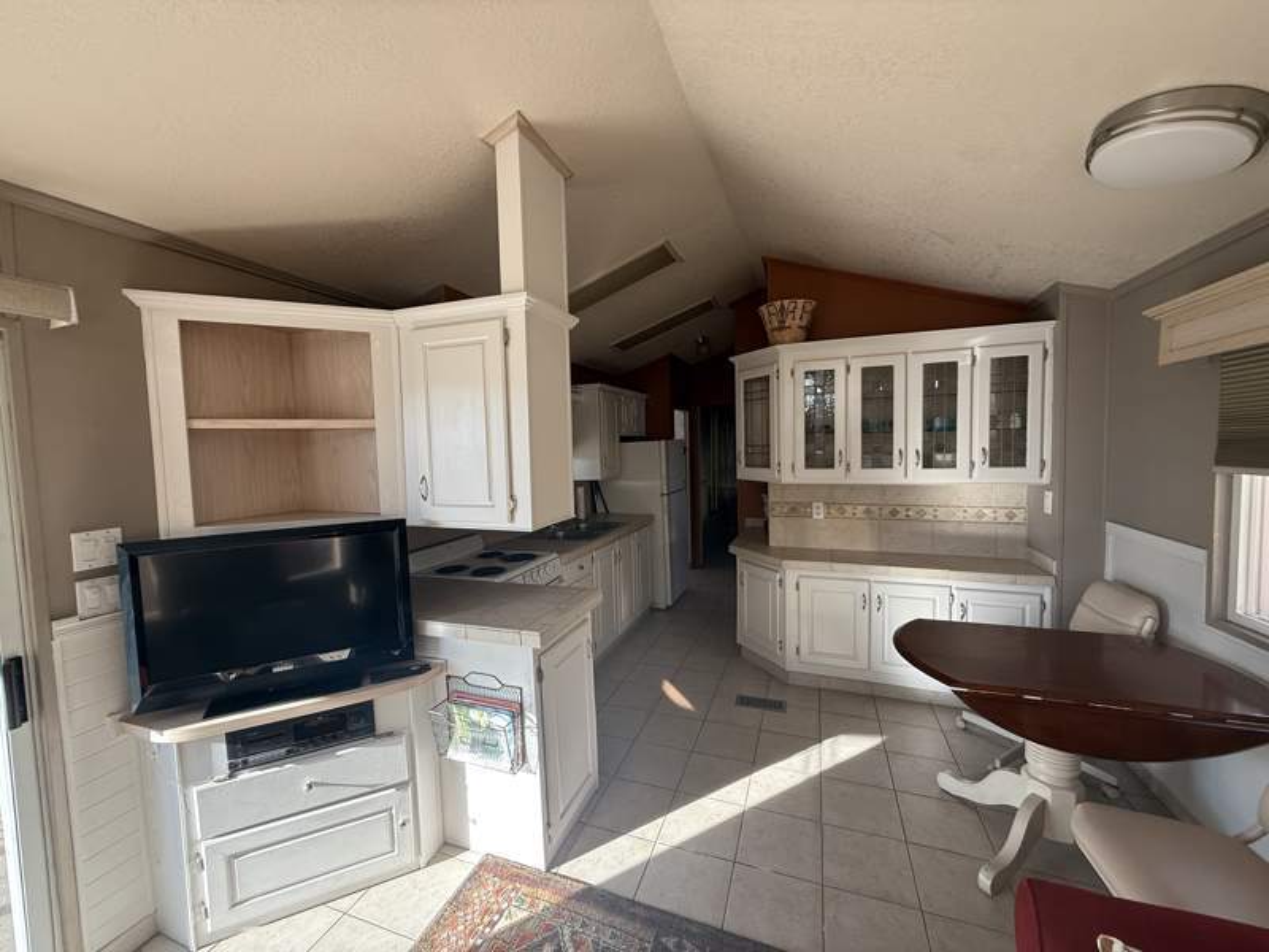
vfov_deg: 85.7
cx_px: 634
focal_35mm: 14
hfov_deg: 102.1
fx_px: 513
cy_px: 476
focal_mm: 2.22
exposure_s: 1/99
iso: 100
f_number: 2.2
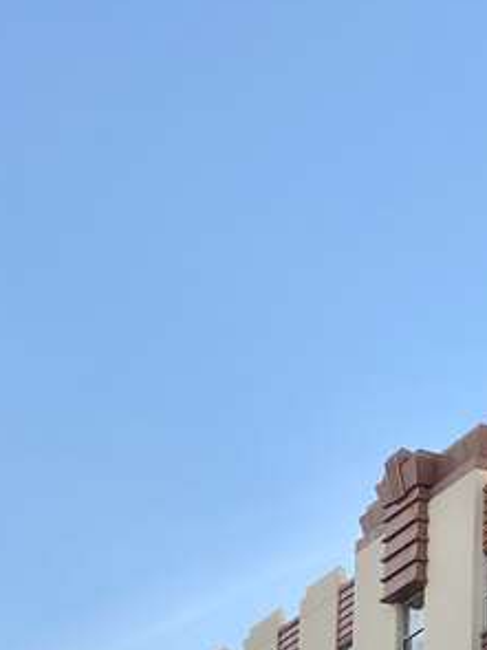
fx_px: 2647
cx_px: 615
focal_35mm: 141
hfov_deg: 10.3
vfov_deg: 13.4
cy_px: 868
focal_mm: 6
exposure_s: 1/978
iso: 20
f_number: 2
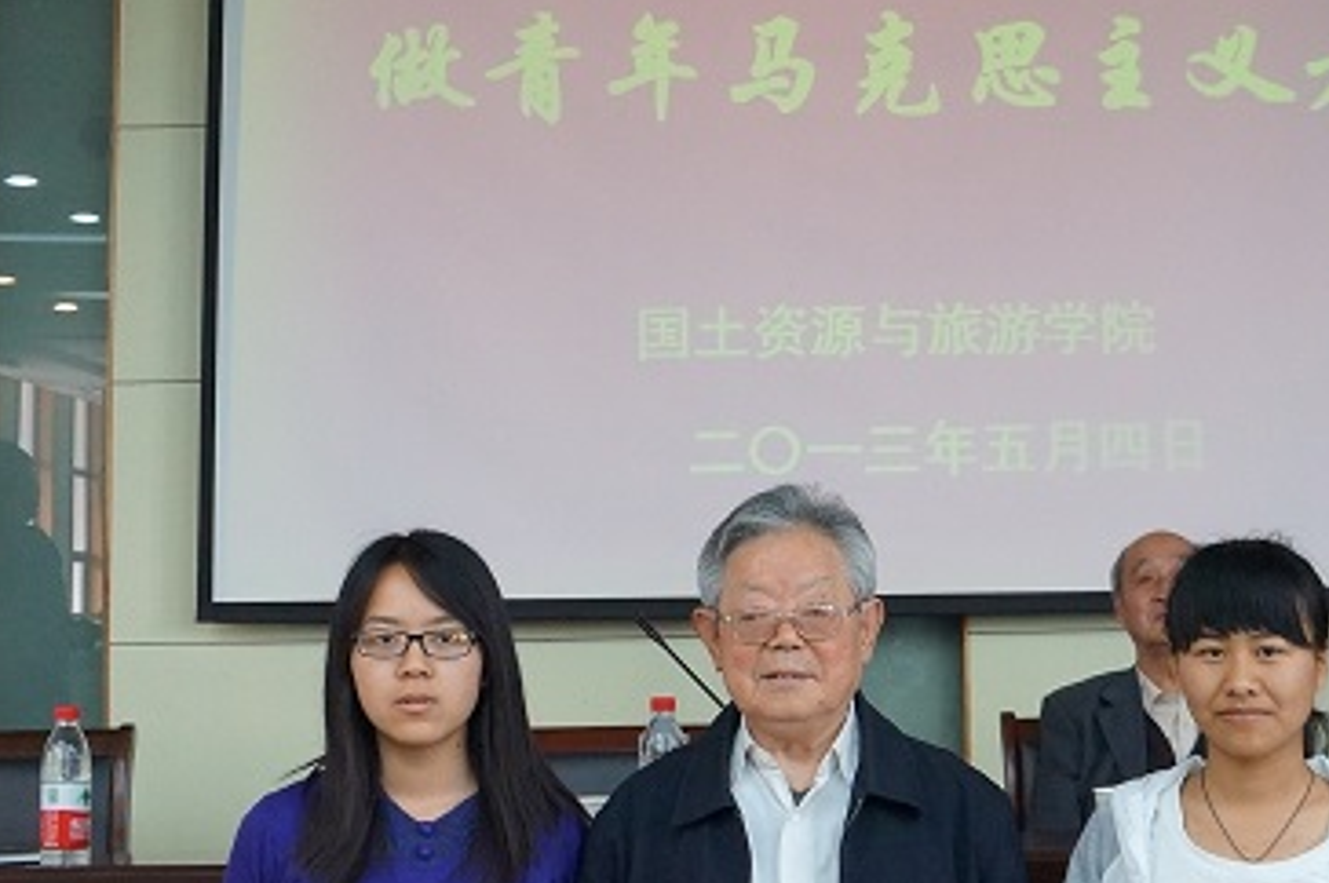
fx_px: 2065
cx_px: 909
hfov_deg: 35.2
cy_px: 447
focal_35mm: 56
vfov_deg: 24.1
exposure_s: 1/160
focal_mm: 20
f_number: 4
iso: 2000
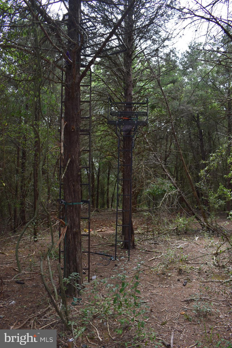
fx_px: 290
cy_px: 174
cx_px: 116
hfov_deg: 43.6
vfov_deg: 61.9
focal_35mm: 30
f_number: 5.6
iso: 140
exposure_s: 1/125
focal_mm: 20
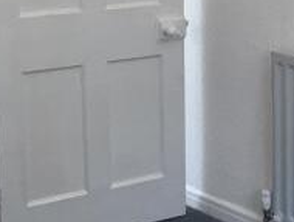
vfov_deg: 20.1
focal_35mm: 70
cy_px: -22
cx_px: 181
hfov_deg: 27.7
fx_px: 595
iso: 64
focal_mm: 1.57
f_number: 1.8
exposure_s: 1/103
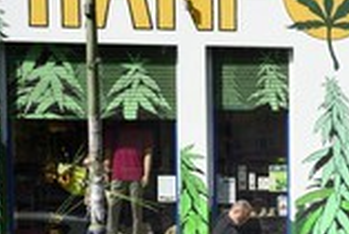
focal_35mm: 91
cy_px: 238
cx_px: 416
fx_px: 883
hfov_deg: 20.9
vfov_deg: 14.8
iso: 200
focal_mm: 34
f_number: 10
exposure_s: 1/320
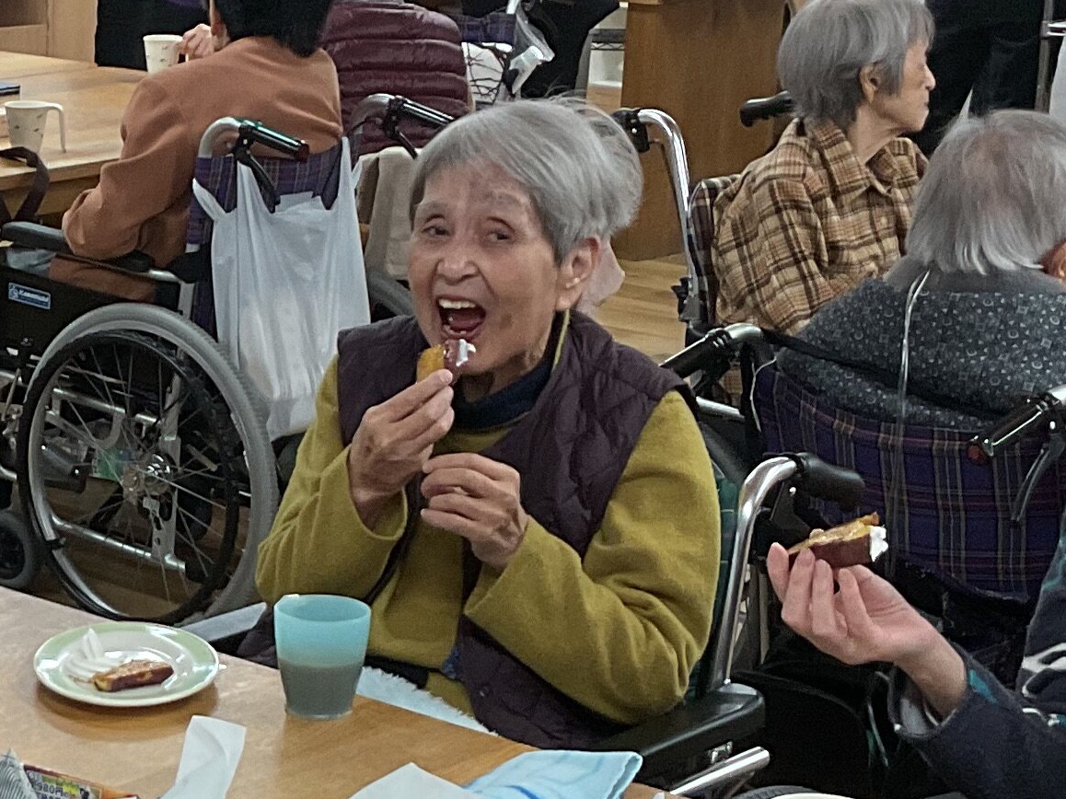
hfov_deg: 18.7
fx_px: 3110
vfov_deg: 14.6
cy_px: 602
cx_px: -89
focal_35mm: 101
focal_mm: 3
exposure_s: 1/60
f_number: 1.8
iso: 100
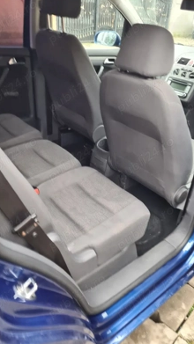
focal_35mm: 29
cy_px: 170
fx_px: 265
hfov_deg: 40.2
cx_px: 94
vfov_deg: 66.1
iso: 125
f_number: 1.8
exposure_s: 1/50
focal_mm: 5.4
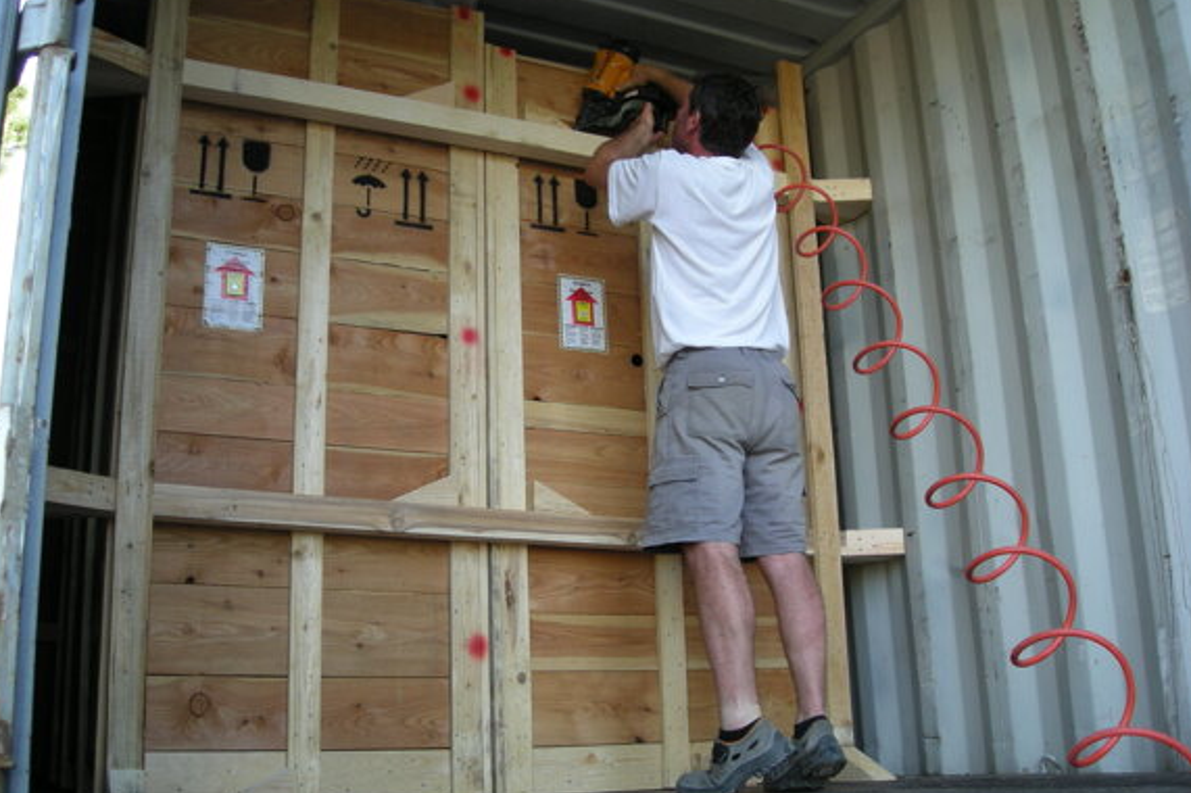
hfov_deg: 51.9
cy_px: 389
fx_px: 1223
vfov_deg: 35.9
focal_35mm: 37
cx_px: 592
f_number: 2.8
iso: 58
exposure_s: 1/55.8
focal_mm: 5.7
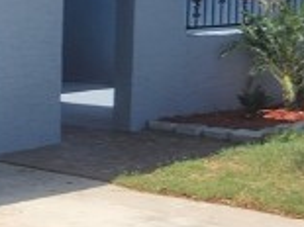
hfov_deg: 12.4
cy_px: 88
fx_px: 1334
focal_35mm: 152
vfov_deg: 9.7
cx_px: -143
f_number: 1.8
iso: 20
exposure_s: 1/1304
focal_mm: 5.4
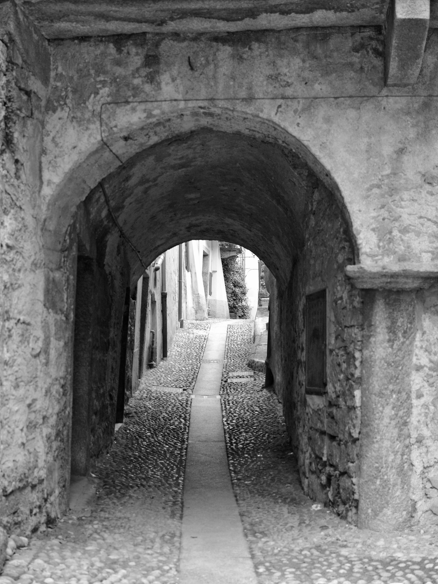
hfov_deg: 25.4
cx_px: 219
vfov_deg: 33.5
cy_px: 309
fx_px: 971
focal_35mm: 58
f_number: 3.2
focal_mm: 35
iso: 800
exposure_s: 1/40
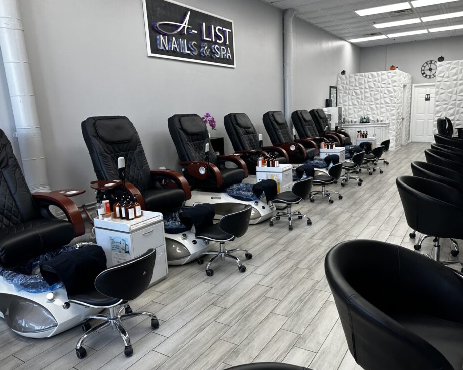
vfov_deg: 54.9
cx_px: 251
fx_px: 356
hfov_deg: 65.9
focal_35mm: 26
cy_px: 189
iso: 80
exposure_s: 1/120
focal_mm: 6.86
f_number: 1.78
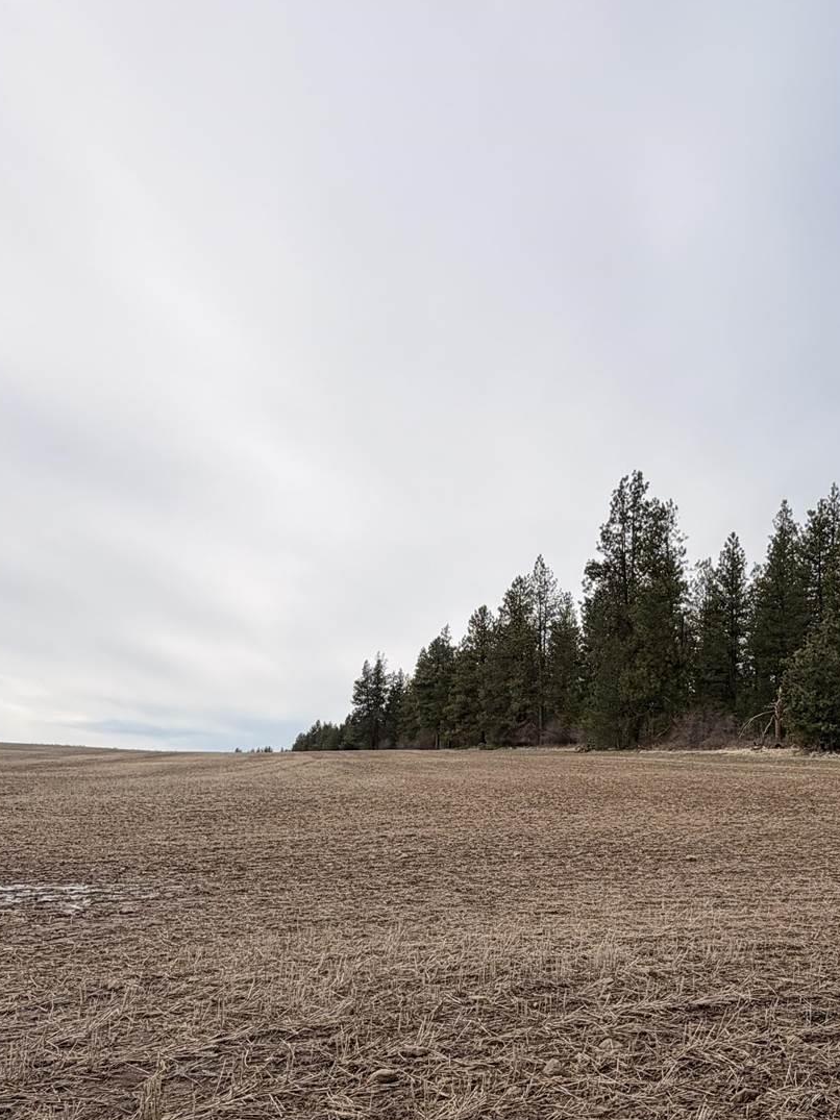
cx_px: 453
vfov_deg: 57.2
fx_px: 971
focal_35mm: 30
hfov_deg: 46.7
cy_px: 828
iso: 20
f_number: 2.2
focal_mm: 2.22
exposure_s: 1/1145
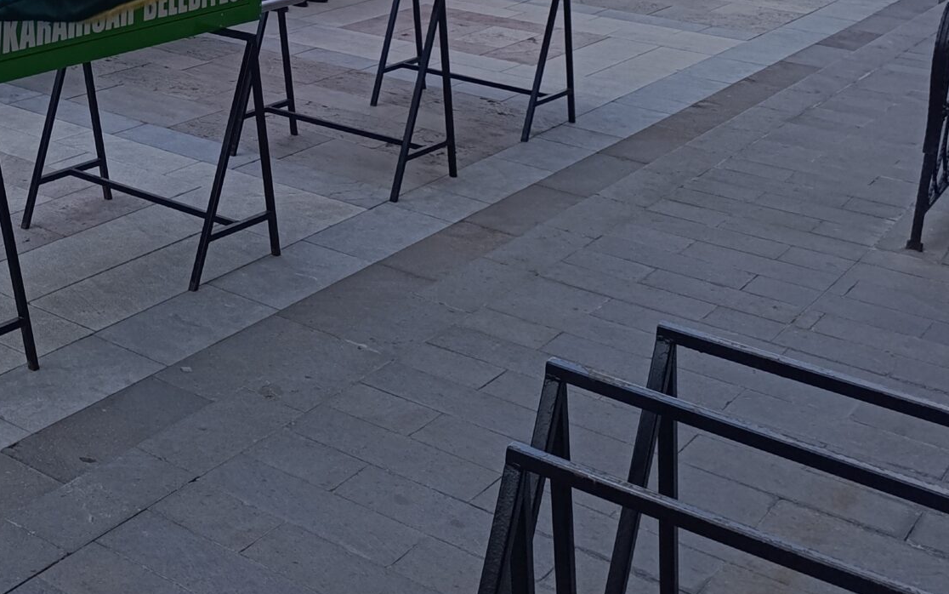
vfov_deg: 21.9
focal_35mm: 56
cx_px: -119
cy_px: -59
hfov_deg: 31.7
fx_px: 1449
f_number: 1.6
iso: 50
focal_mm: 6.14
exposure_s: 1/621
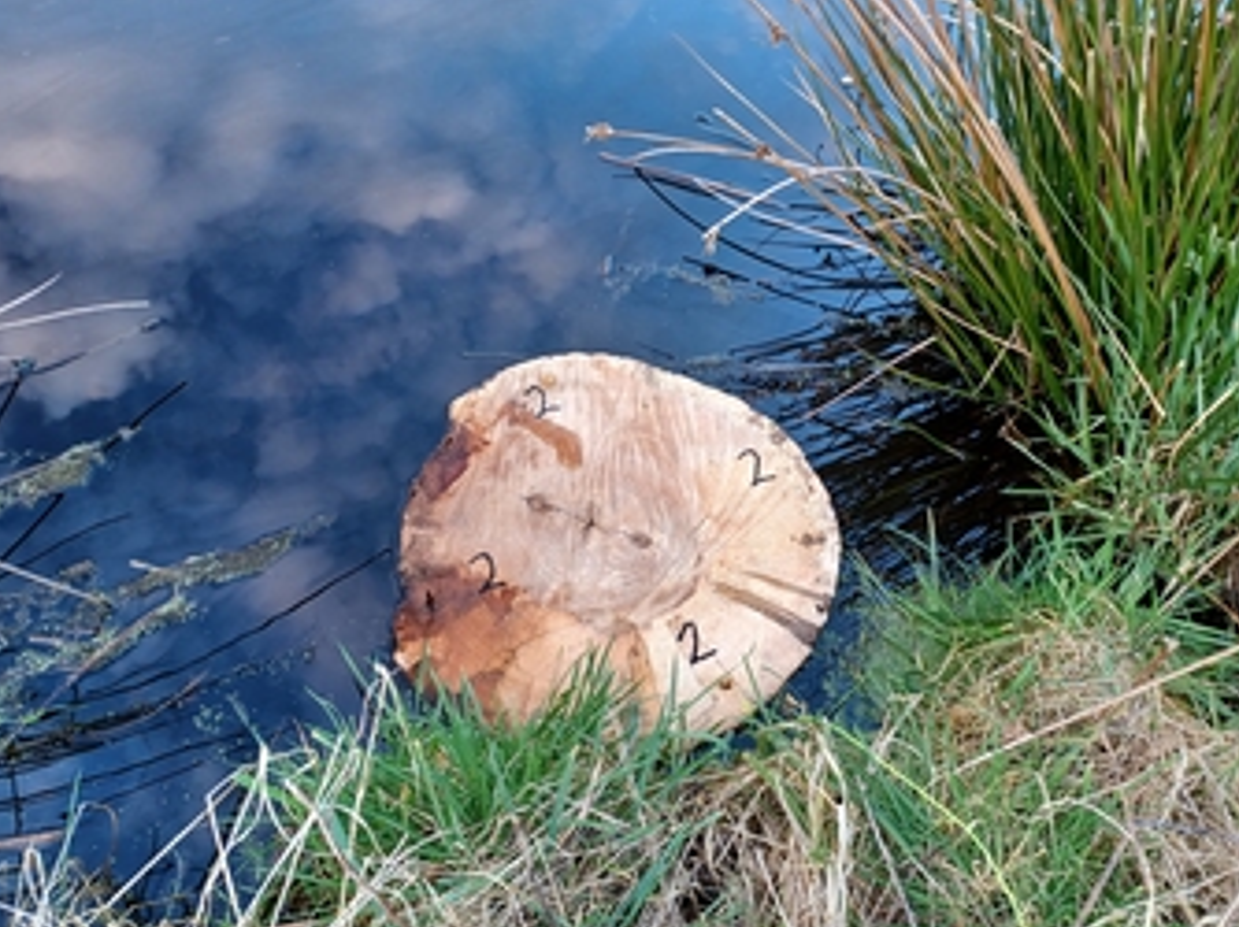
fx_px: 930
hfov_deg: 67.3
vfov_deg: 53.0
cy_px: 478
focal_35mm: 26
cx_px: 629
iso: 200
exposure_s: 1/50
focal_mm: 4.6
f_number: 1.8
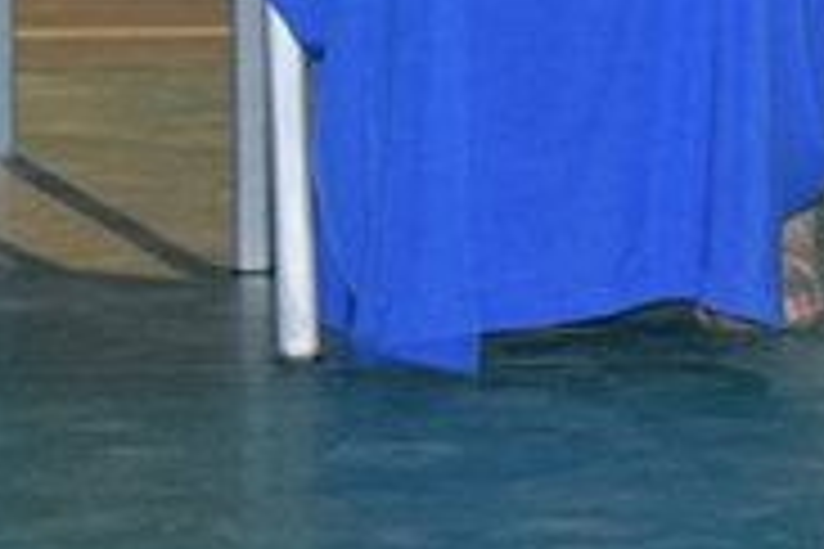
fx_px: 8995
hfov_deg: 5.2
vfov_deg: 3.4
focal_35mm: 393
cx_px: 734
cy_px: -808
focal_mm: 48
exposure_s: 1/60
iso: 1400
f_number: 5.3
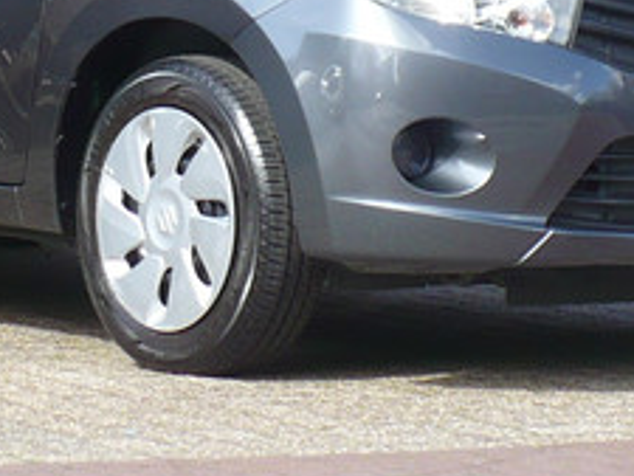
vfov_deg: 5.0
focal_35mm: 293
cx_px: 189
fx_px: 5369
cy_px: -180
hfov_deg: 6.8
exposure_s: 1/250
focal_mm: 11.4
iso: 100
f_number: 3.2
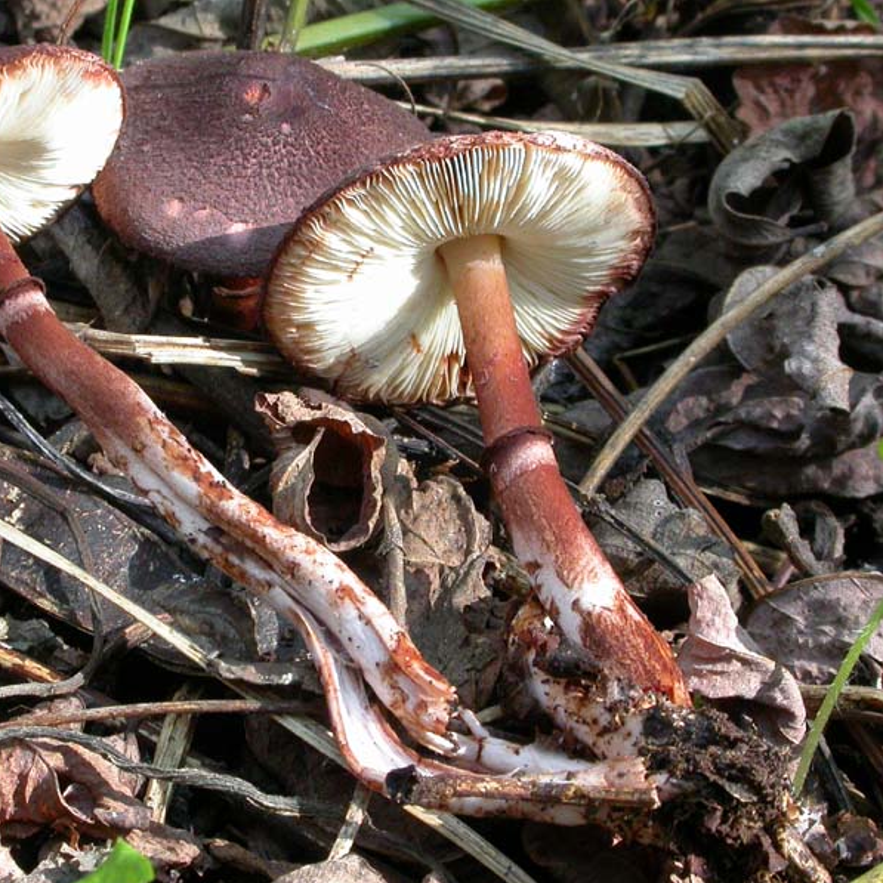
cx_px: 317
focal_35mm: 135
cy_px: 442
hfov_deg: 12.9
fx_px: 3896
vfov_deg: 12.9
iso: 200
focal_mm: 23.7
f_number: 9.7
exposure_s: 1/15
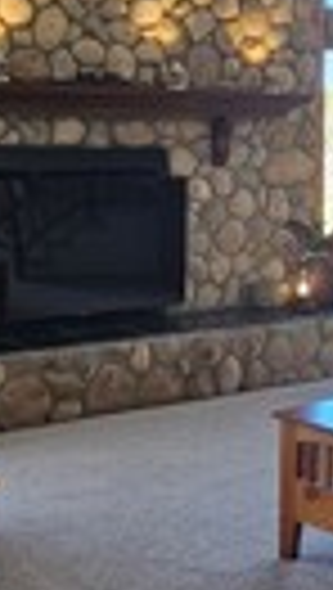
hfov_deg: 16.5
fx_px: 1080
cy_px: 144
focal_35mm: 69
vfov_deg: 30.0
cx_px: 441
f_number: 2.2
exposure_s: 1/124
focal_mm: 2.2
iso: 50
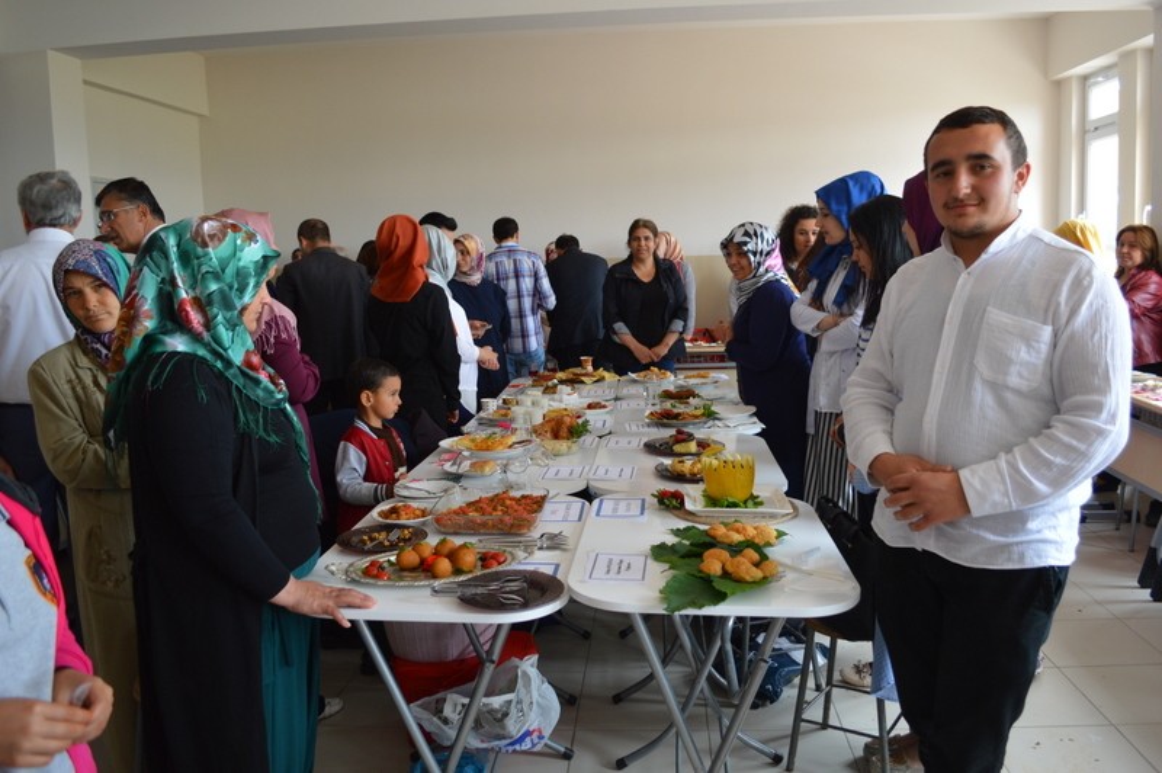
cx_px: 581
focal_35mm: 27
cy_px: 386
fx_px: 871
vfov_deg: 47.9
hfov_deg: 67.4
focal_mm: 18
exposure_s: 1/40
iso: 400
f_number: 3.5
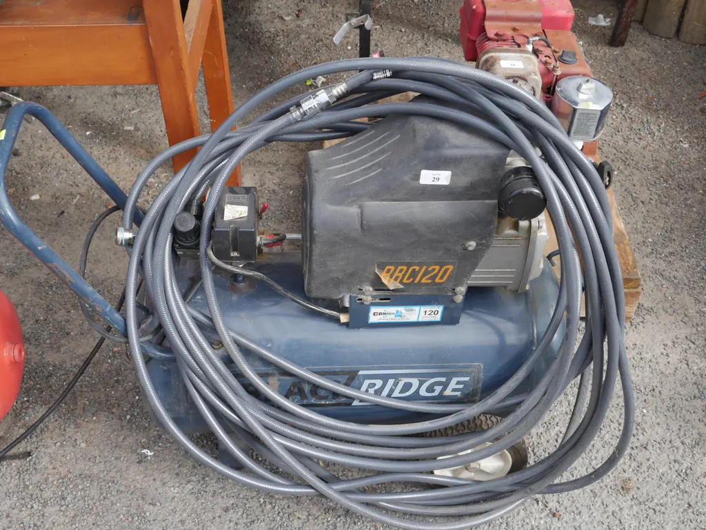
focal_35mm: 44
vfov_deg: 32.9
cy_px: 265
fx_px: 898
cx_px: 353
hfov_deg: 42.9
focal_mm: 22
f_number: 7.1
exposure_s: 1/200
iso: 200
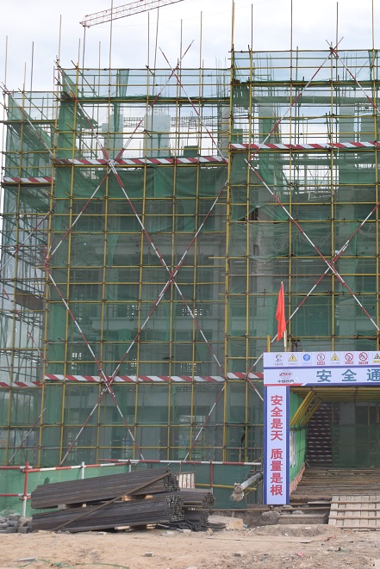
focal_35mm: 59
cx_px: 314
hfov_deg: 22.6
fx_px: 934
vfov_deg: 33.9
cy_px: 283
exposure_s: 1/250
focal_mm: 26
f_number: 8
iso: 360
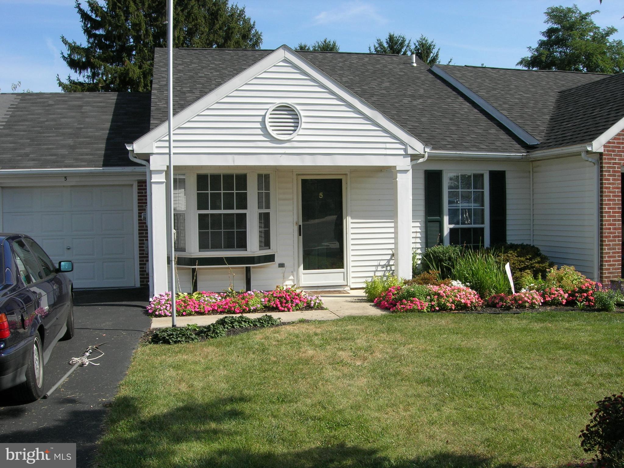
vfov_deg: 37.7
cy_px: 234
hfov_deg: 49.0
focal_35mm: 38
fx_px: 685
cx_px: 312
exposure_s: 1/532
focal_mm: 7.8
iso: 64
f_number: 4.8
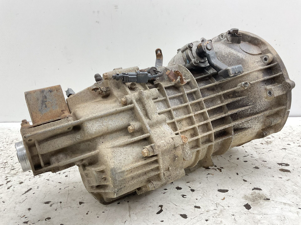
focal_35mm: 29
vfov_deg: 48.2
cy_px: 112
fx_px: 252
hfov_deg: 61.7
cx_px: 150
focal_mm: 3
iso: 125
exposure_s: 1/50
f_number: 1.8
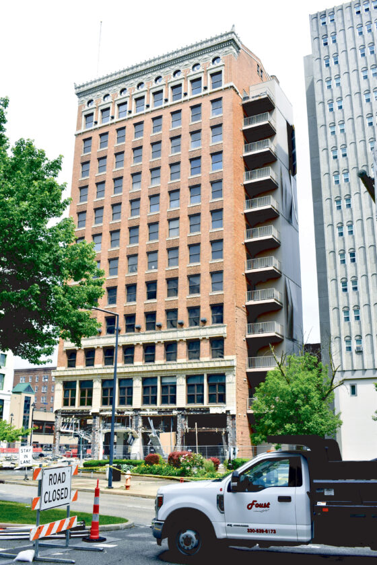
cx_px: 188
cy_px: 282
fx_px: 565
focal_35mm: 36
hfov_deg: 36.9
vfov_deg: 53.1
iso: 500
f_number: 8
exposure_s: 1/640
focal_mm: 24
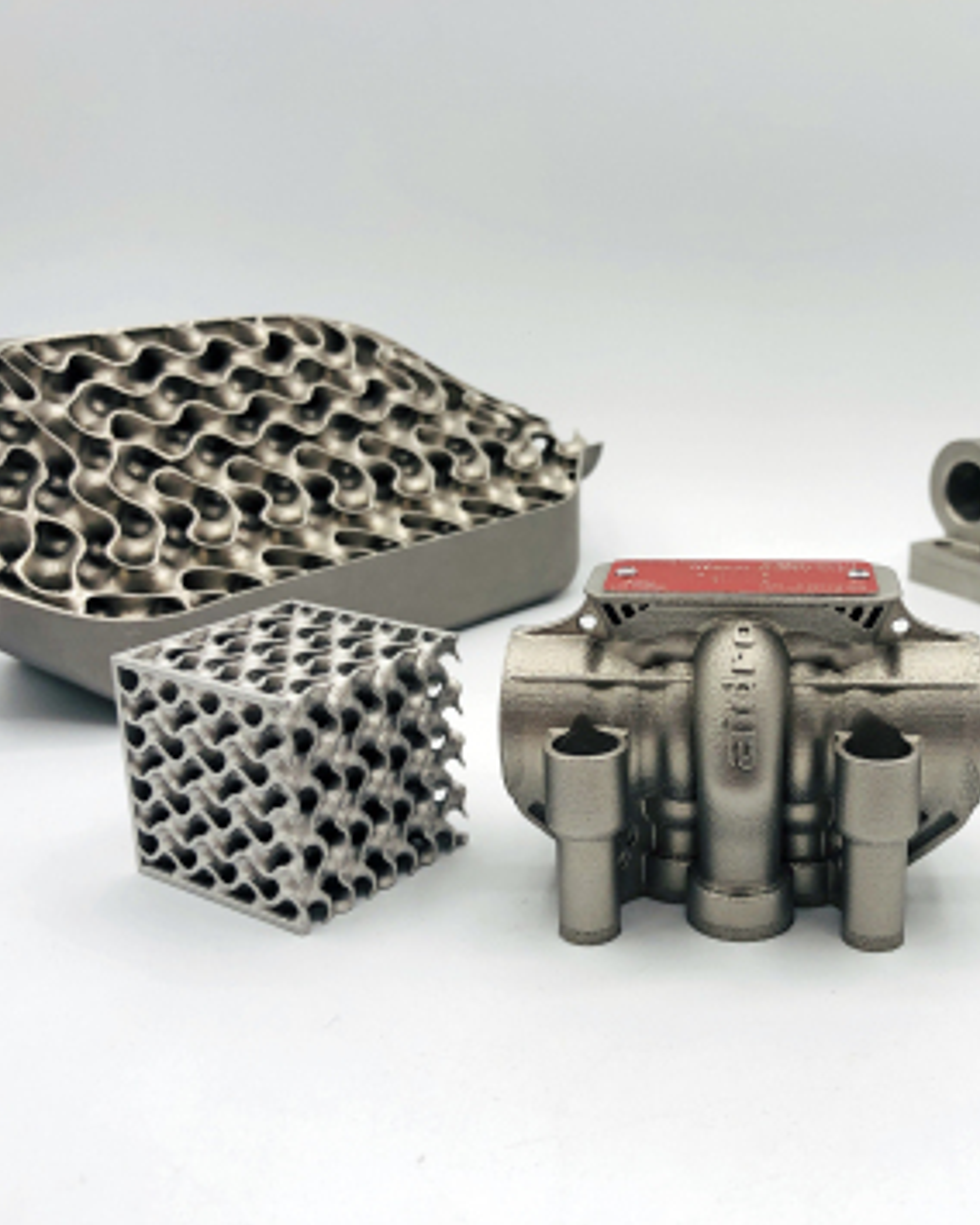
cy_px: 614
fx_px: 1341
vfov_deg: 49.1
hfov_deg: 39.5
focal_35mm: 37
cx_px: 676
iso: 25
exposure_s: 1/125
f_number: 1.8
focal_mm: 3.99
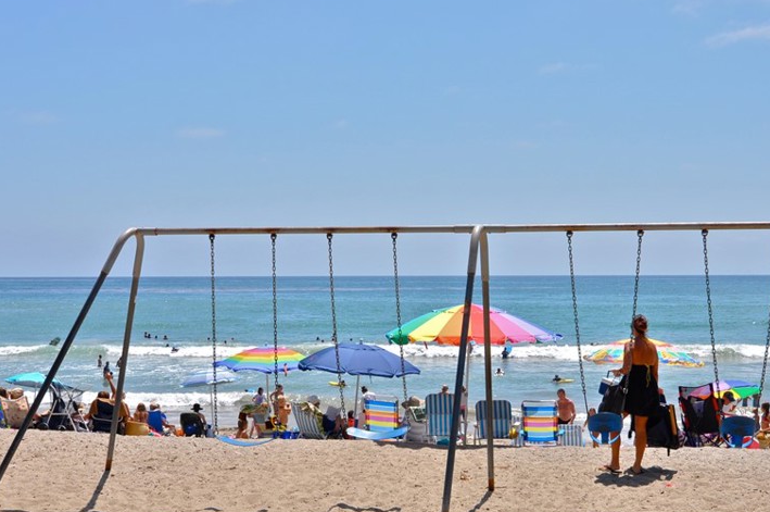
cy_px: 352
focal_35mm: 52
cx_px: 449
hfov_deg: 38.1
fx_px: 1111
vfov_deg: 25.8
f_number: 10
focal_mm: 24
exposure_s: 1/400
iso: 200
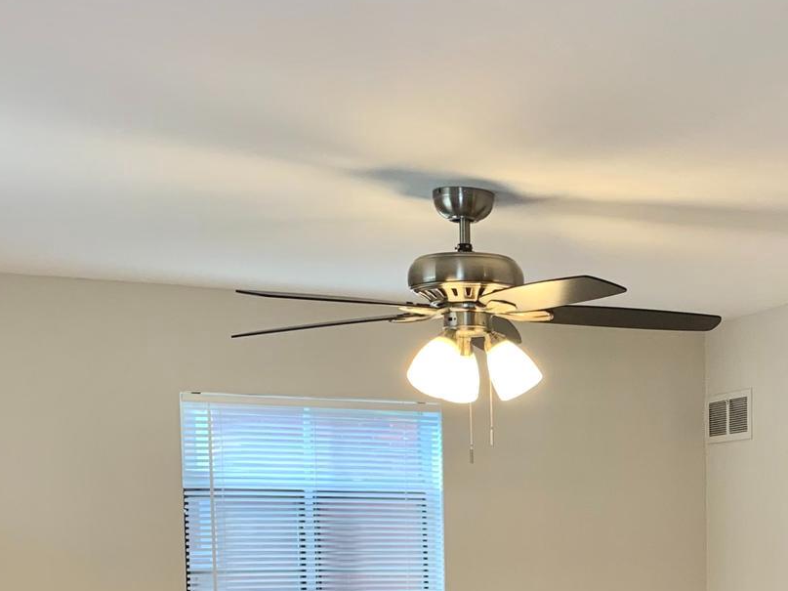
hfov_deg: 28.3
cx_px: 710
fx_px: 1502
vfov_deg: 21.0
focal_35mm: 66
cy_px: 675
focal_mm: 4.25
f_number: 1.8
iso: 100
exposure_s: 1/60
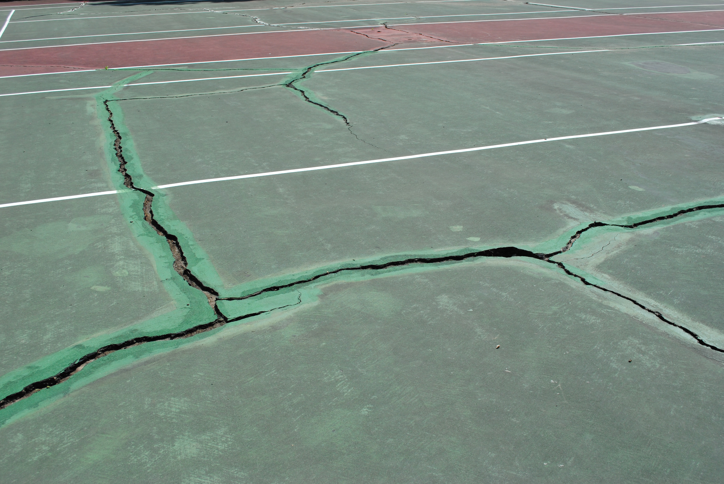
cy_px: 242
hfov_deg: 53.1
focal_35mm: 36
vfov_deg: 37.0
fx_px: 725
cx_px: 362
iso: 100
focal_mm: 24
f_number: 8
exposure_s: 1/250
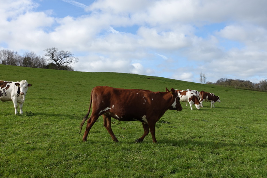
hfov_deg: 54.4
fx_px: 260
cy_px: 89
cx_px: 134
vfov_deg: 37.9
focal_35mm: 35
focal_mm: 12.81
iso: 125
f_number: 5.6
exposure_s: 1/400
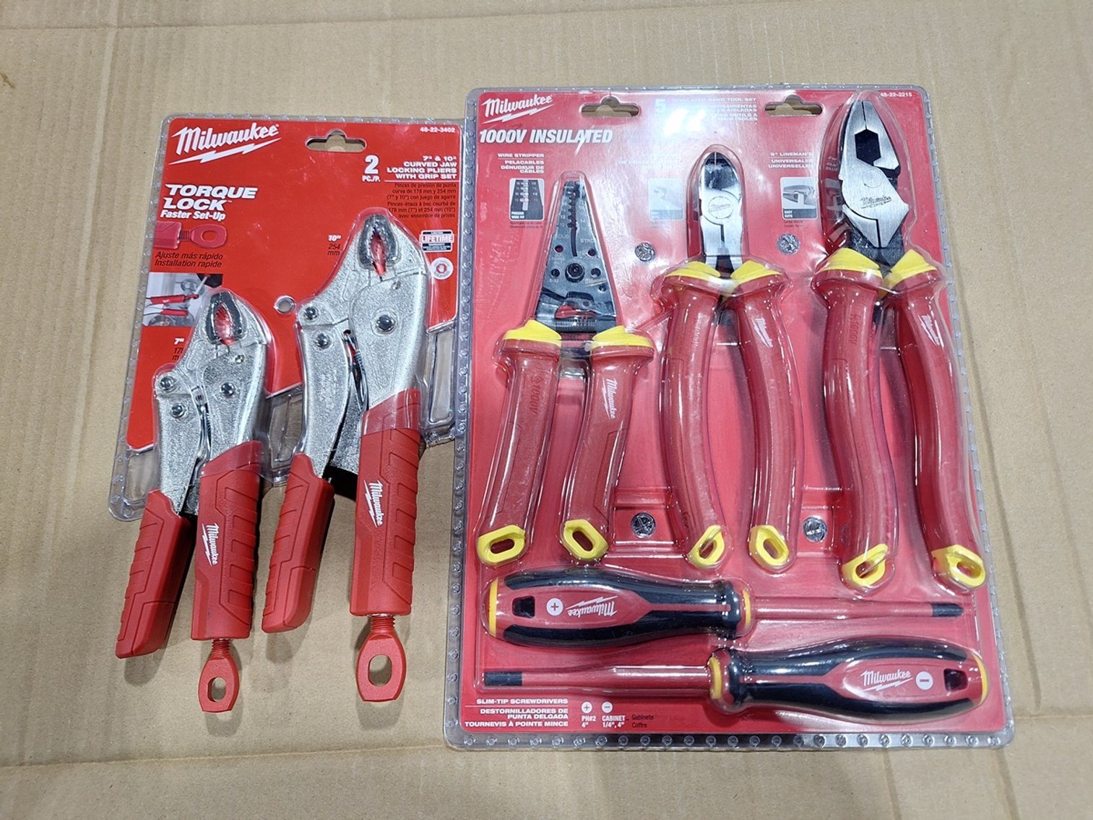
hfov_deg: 73.9
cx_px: 546
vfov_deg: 58.9
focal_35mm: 23
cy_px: 410
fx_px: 726
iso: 80
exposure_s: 1/40
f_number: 1.8
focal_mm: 5.54
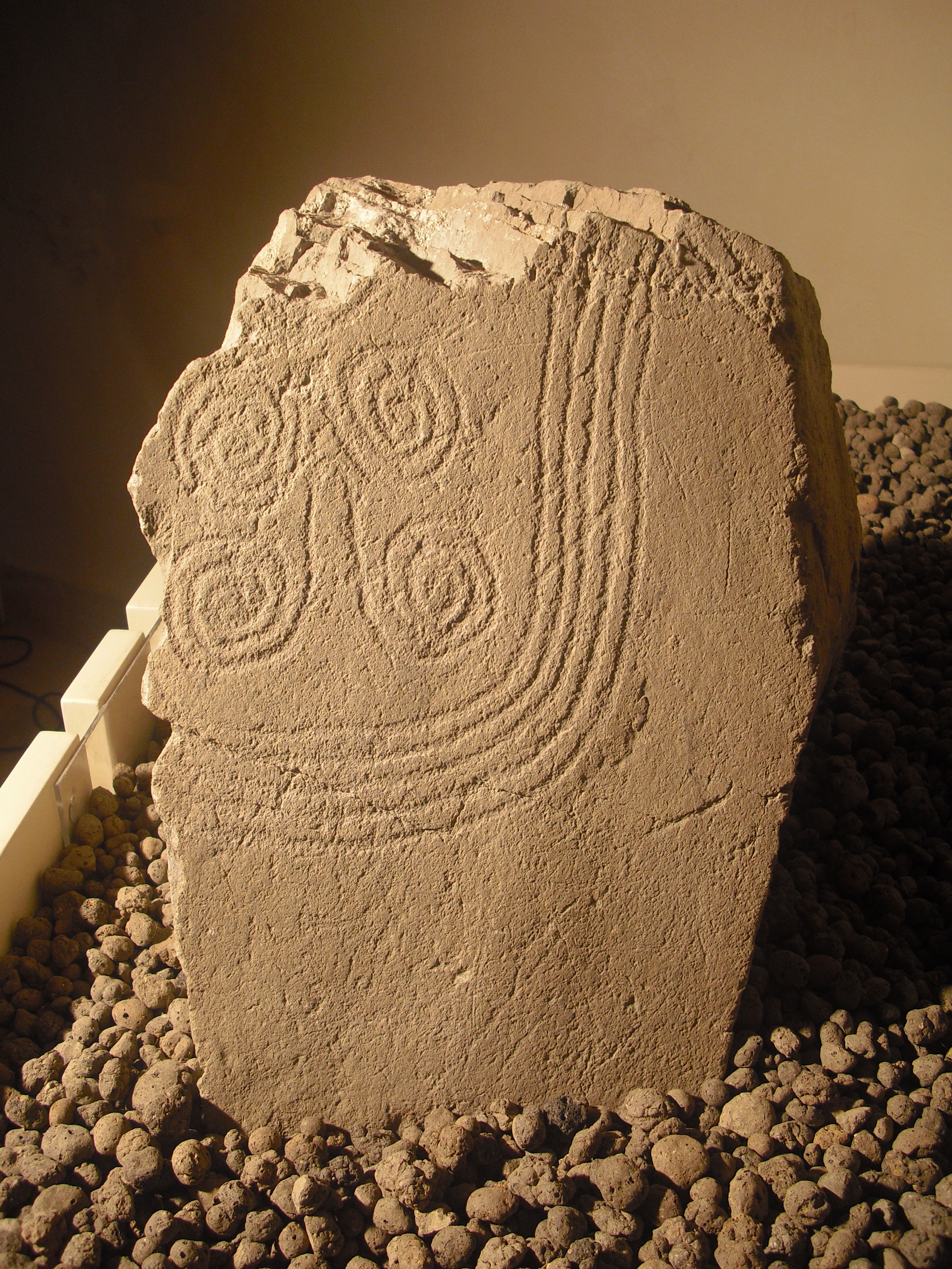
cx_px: 473
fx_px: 1430
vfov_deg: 47.9
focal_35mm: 39
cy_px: 633
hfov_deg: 36.8
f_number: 2.8
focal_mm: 6.2
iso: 100
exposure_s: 1/125
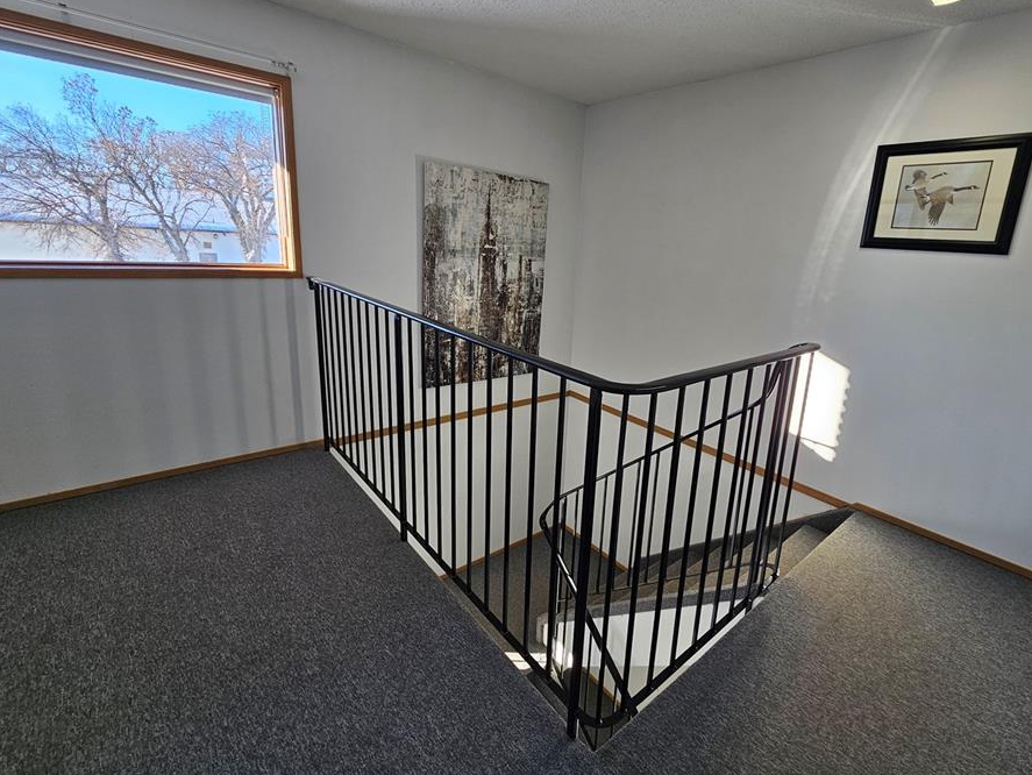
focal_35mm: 15
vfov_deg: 81.6
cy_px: 351
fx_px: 447
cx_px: 584
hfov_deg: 97.6
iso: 50
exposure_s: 1/120
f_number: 2.2
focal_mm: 2.2
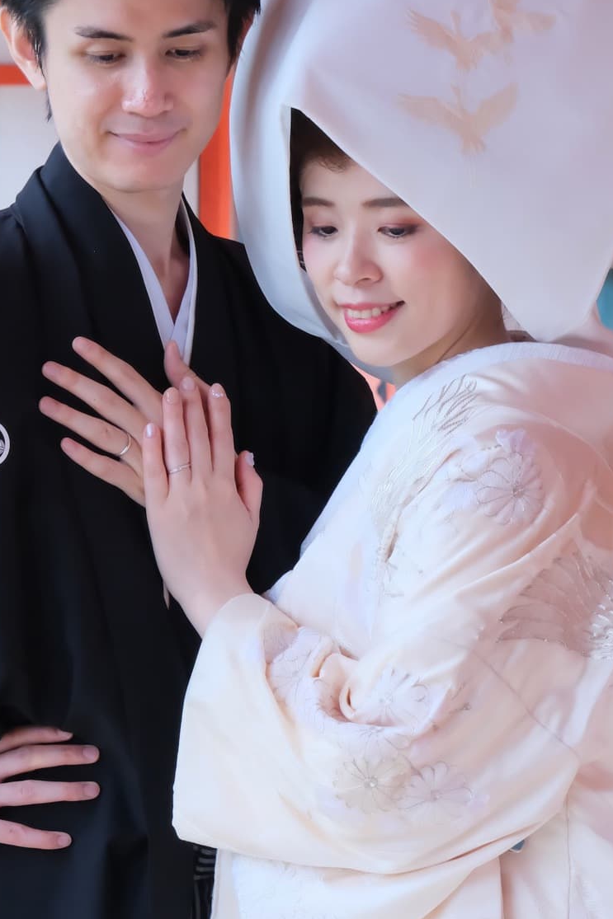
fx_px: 3168
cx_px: 239
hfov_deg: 11.0
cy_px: 471
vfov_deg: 16.5
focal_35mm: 124
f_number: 7.1
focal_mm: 42.9
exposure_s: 1/250
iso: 3200
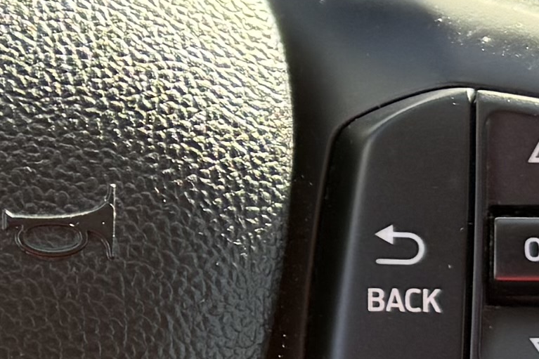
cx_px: -410
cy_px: 113
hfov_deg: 10.4
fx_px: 2784
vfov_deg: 7.4
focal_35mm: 186
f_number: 1.78
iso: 125
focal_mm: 6.76
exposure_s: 1/243
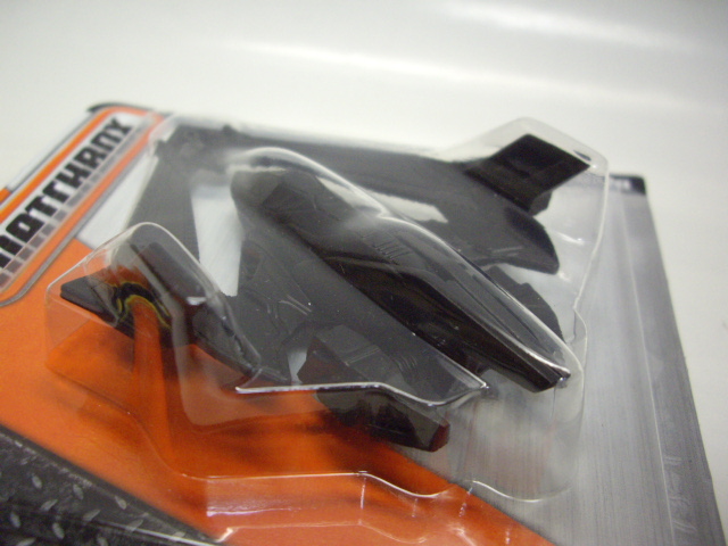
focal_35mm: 38
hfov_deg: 49.0
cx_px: 364
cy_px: 273
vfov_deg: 37.7
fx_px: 799
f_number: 2.8
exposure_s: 1/80
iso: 400
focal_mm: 7.9
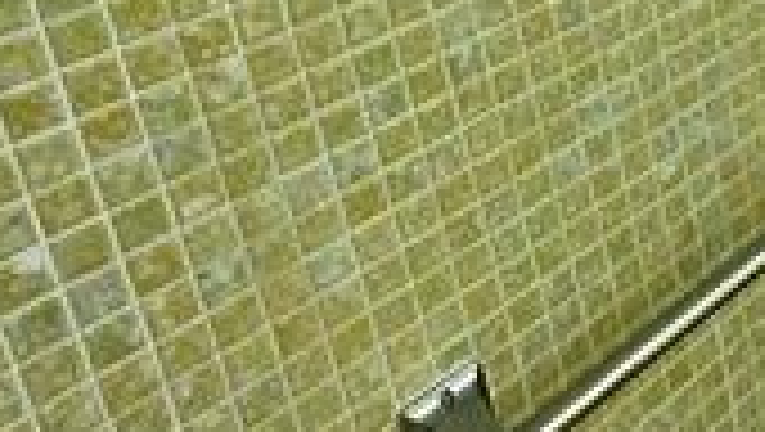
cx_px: 828
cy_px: -202
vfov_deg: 20.7
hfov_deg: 35.6
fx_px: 1015
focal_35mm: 50
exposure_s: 1/60
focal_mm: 2.2
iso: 160
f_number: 2.2
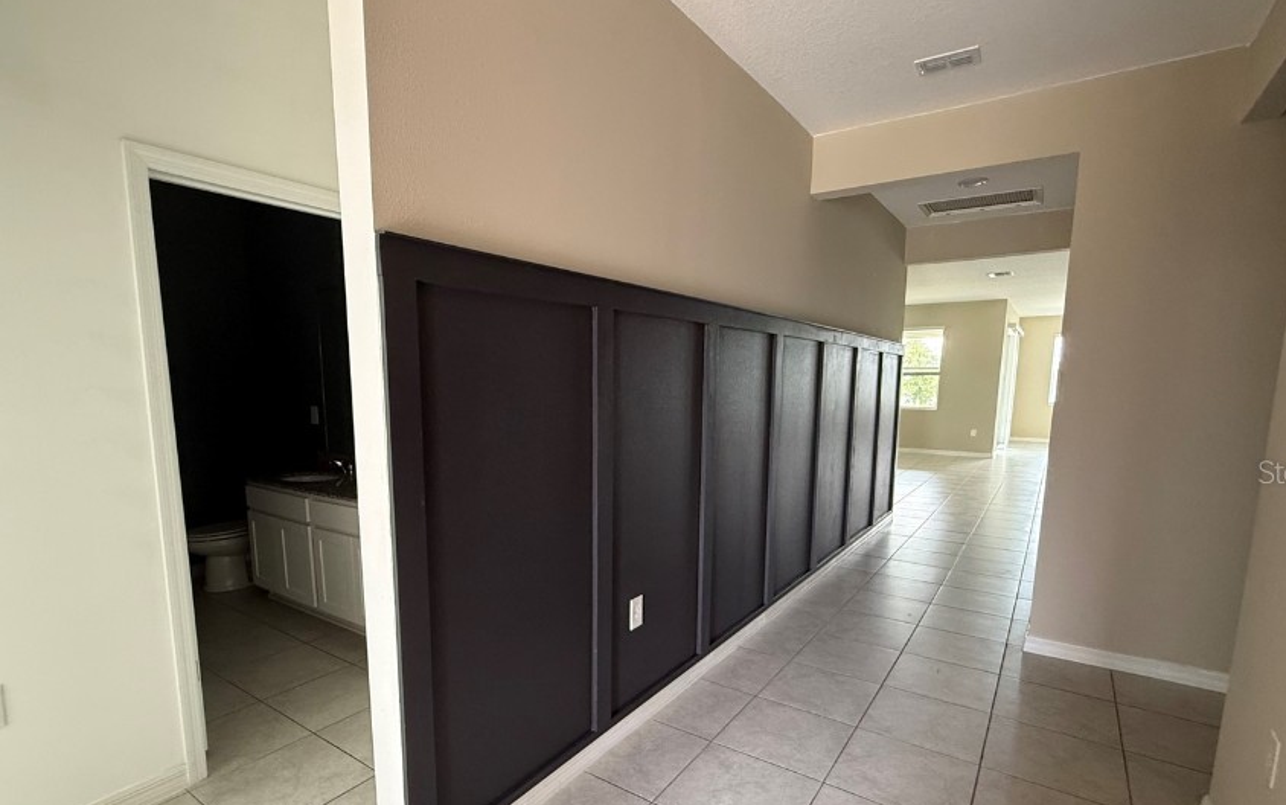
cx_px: 622
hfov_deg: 91.0
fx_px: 631
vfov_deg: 64.6
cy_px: 471
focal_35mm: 18
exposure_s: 1/60
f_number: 2.2
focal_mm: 2.22
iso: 500
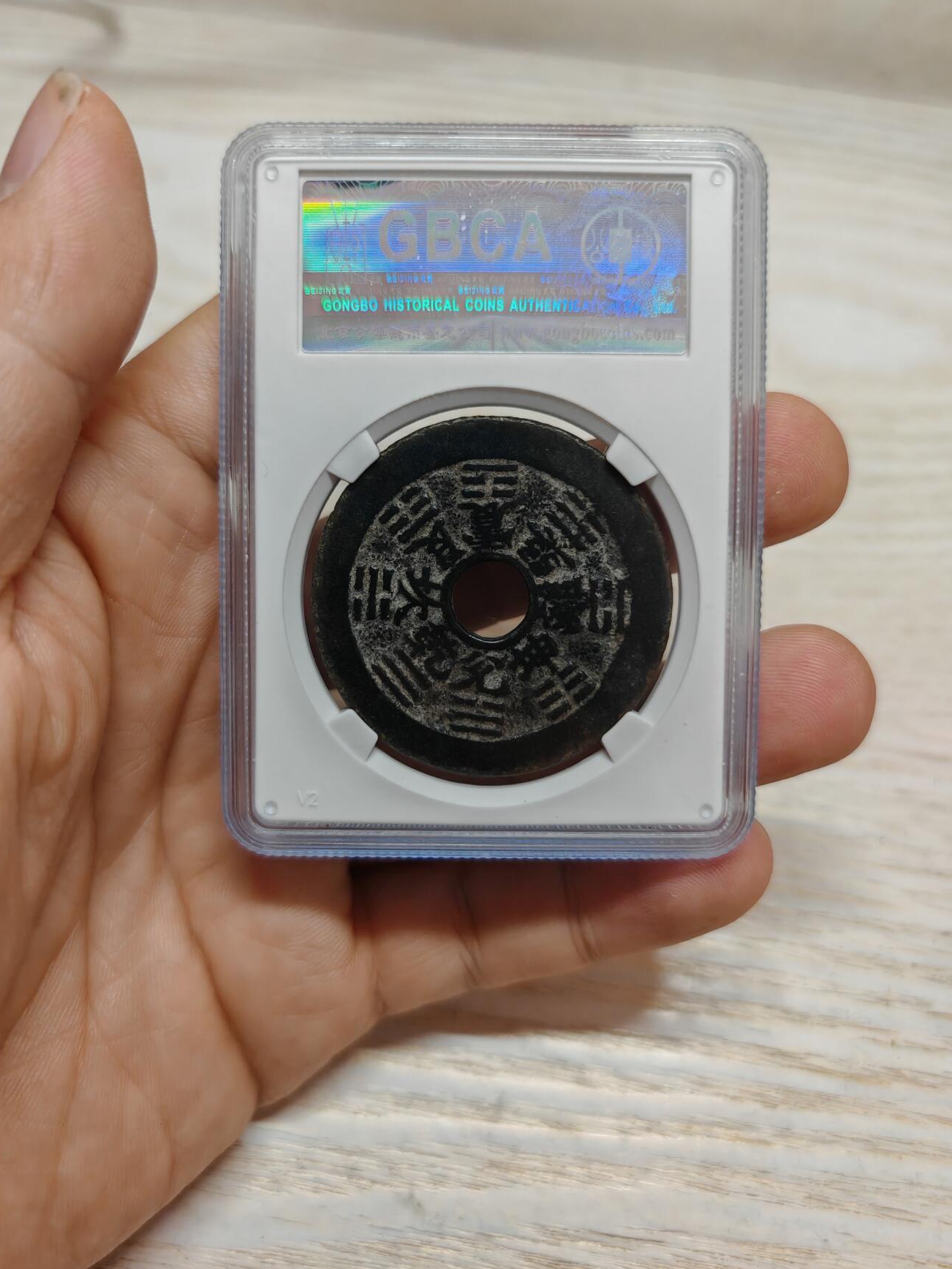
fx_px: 1027
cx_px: 473
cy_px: 616
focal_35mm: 28
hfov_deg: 49.7
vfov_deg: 63.4
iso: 800
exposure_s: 1/1000
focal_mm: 7.62
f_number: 1.6
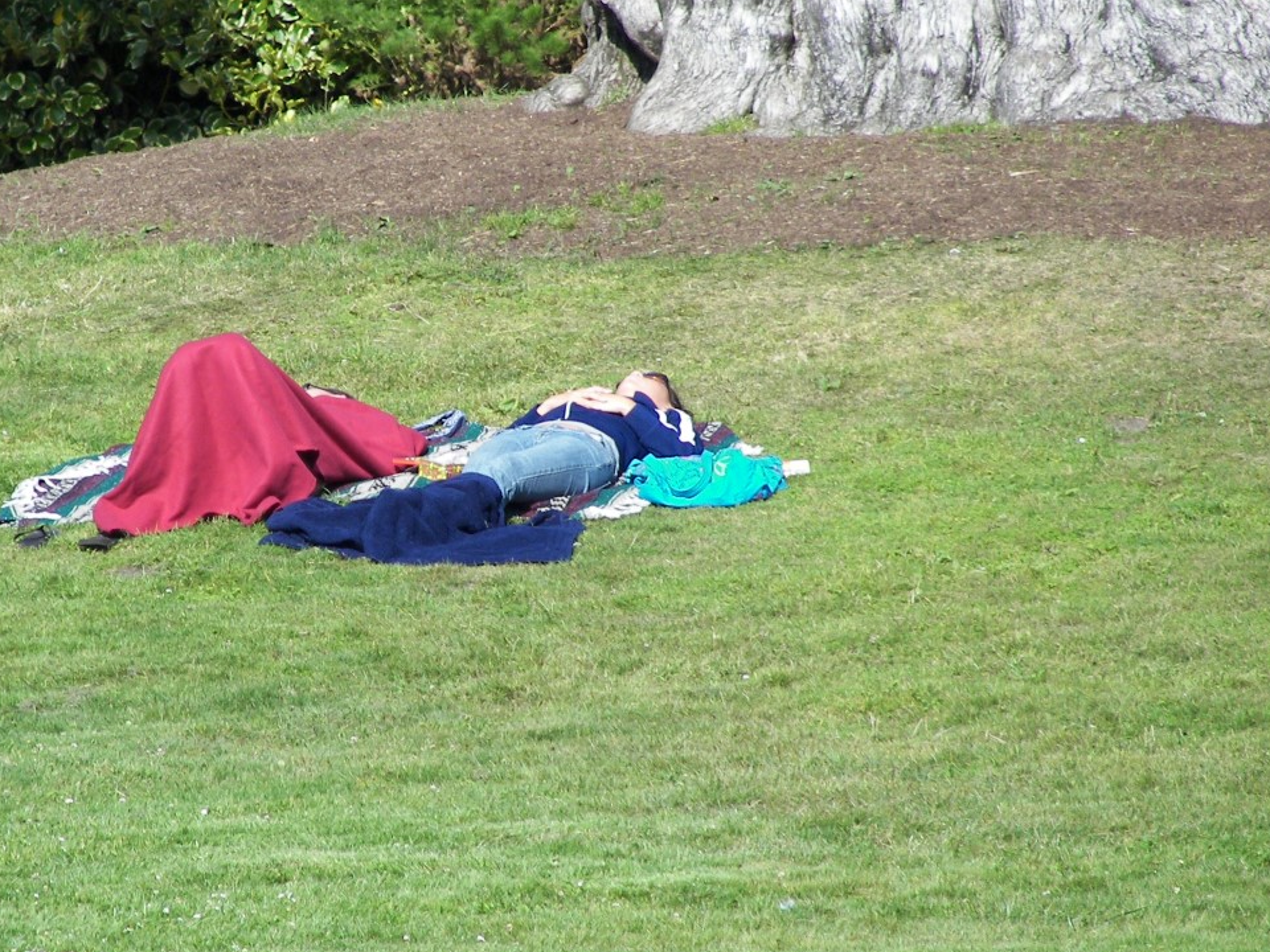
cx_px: 463
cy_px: 438
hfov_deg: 3.1
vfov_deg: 2.3
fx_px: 23774
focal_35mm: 648
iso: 64
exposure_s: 1/500
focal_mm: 72
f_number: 3.7
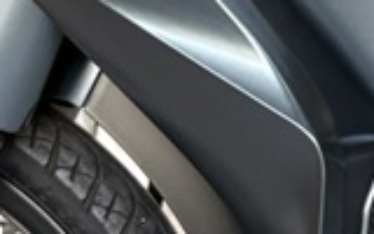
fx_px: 2242
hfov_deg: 8.8
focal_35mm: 220
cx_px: 823
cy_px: -9
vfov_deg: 5.9
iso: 160
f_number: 1.6
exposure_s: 1/60
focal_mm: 5.96
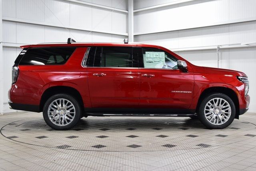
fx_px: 320
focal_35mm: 45
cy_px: 86
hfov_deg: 43.6
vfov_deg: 29.9
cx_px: 128
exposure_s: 1/60
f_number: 5.6
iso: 1600
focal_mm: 30
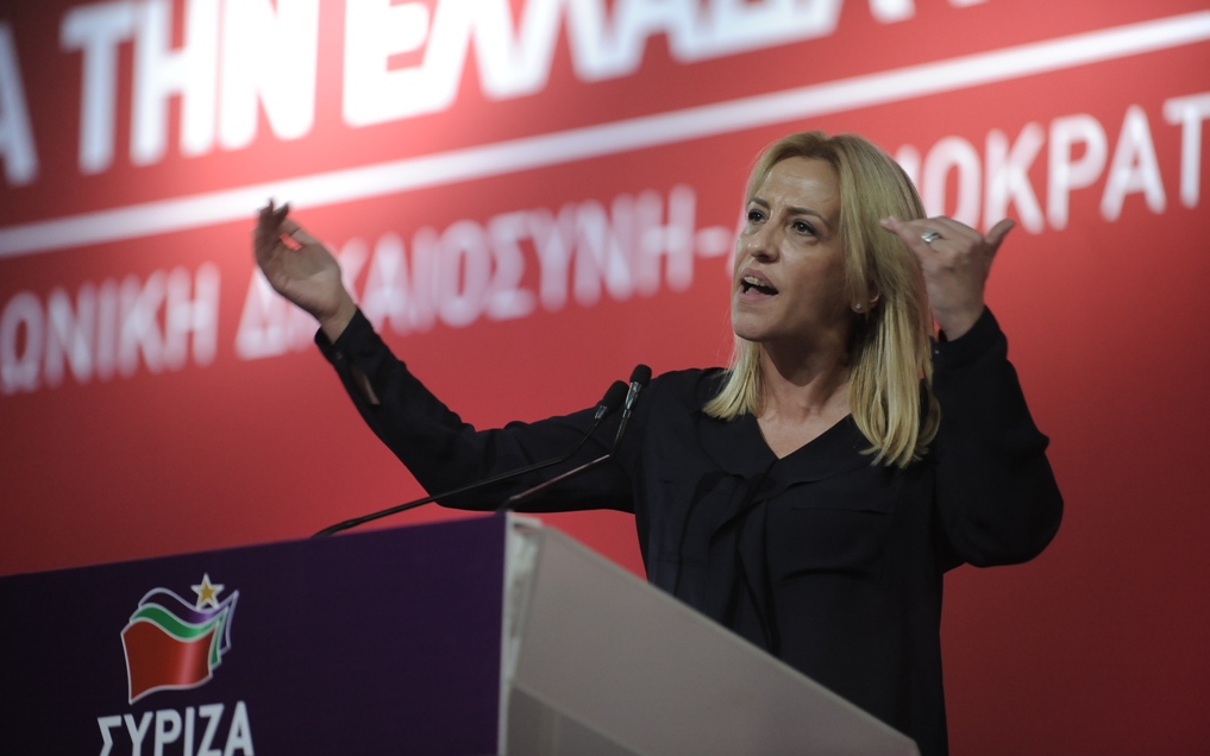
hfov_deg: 12.8
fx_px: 5409
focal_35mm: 164
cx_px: 607
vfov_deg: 8.0
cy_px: 379
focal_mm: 160
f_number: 2.8
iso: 2500
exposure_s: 1/320
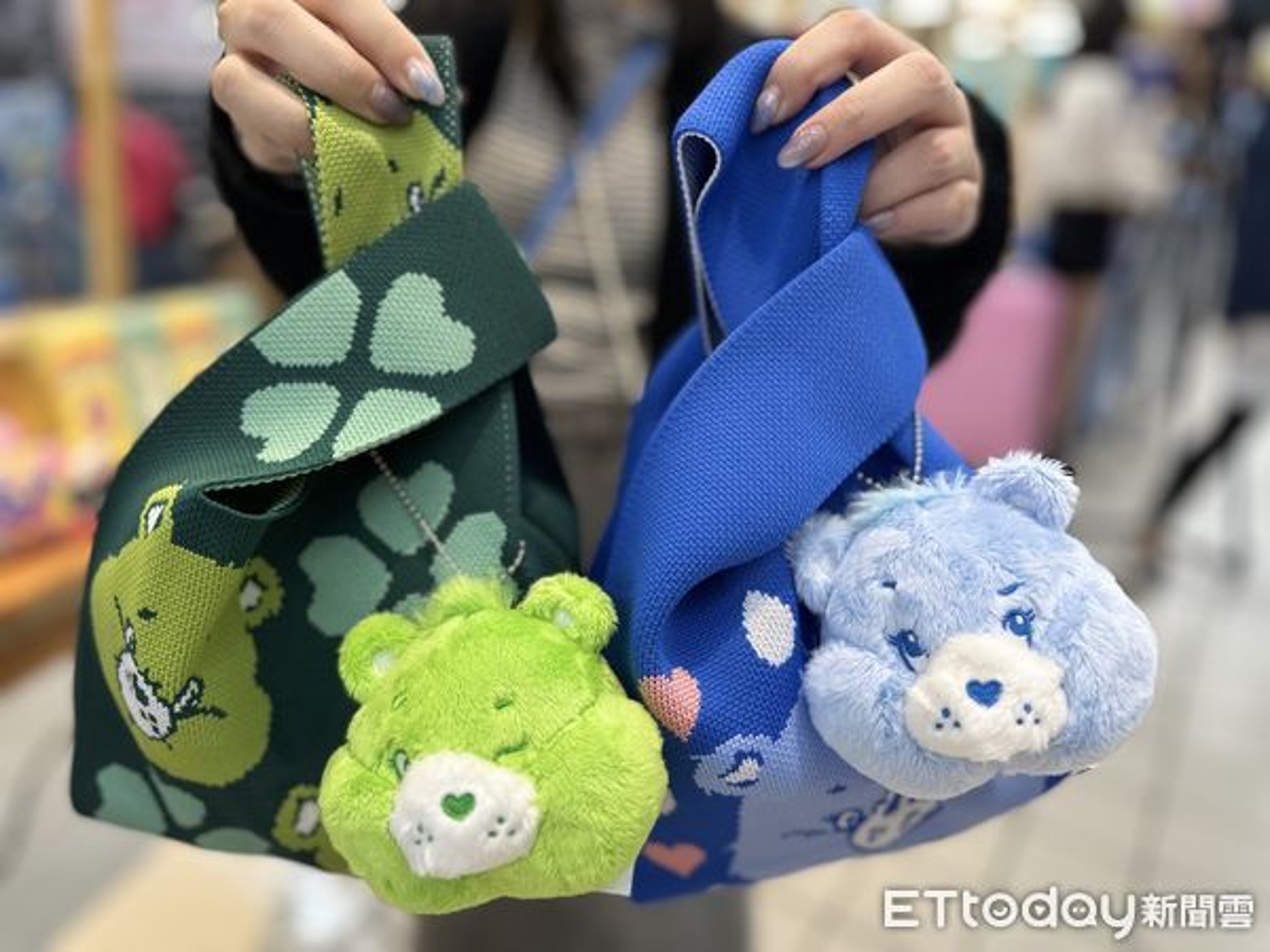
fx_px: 881
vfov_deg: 56.8
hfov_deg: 71.6
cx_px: 635
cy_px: 476
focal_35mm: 24
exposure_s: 1/120
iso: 160
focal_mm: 6.86
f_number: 1.78
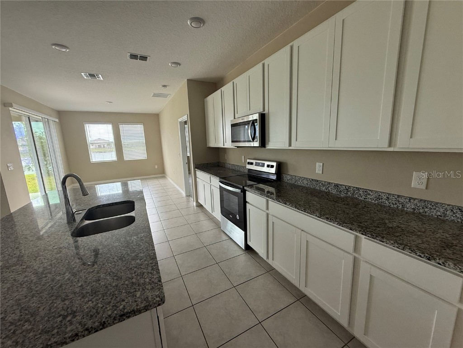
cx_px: 232
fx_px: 187
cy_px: 174
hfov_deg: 102.1
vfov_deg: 85.7
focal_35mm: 14
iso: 160
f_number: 2.2
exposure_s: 1/99
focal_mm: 2.22
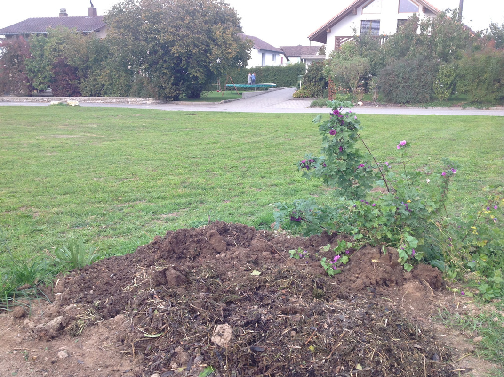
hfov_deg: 52.7
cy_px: 188
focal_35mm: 35
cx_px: 252
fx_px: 509
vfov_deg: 40.6
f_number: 2.4
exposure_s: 1/120
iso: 100
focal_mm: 4.28
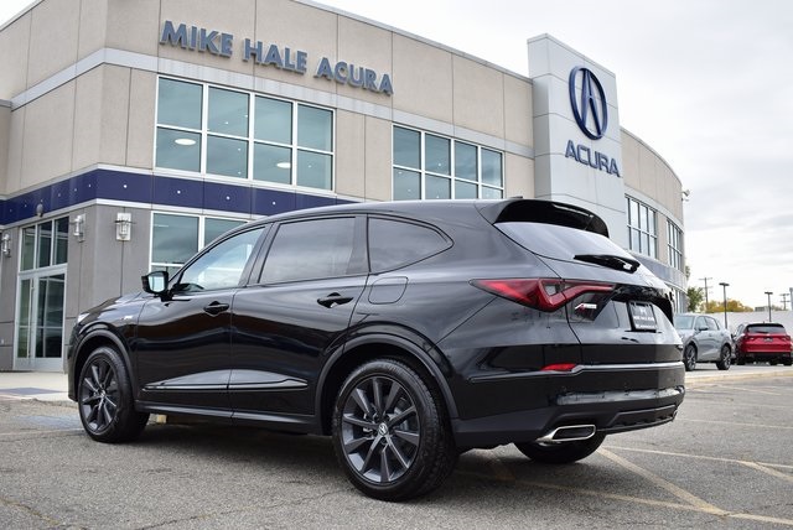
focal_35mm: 36
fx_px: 794
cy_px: 265
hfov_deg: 53.1
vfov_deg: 36.9
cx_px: 396
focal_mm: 24
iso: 100
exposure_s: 1/125
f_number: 5.6
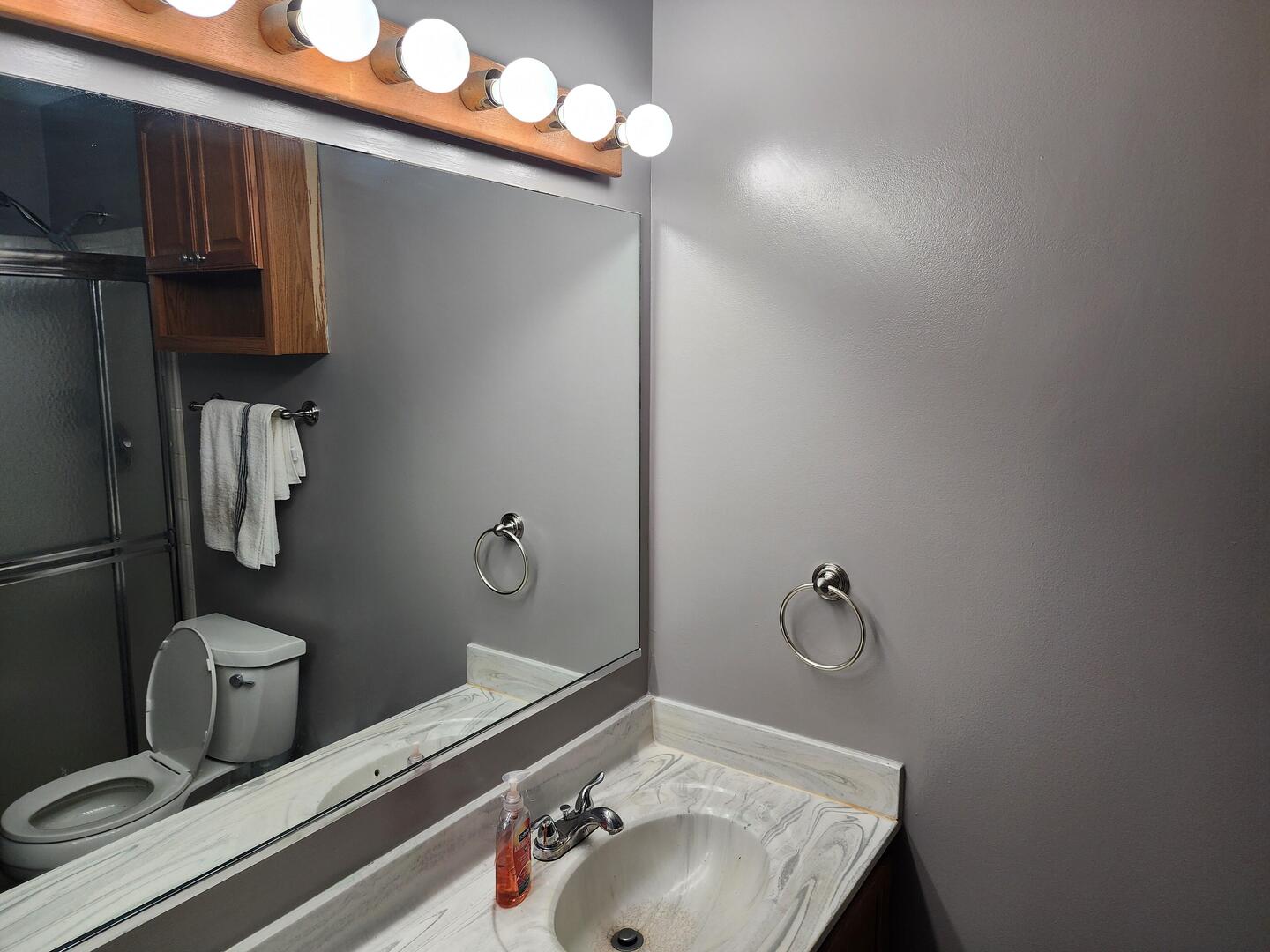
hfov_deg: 73.9
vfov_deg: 58.9
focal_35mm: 23
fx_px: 844
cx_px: 635
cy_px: 476
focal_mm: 6.4
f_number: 1.8
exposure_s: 1/120
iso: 80
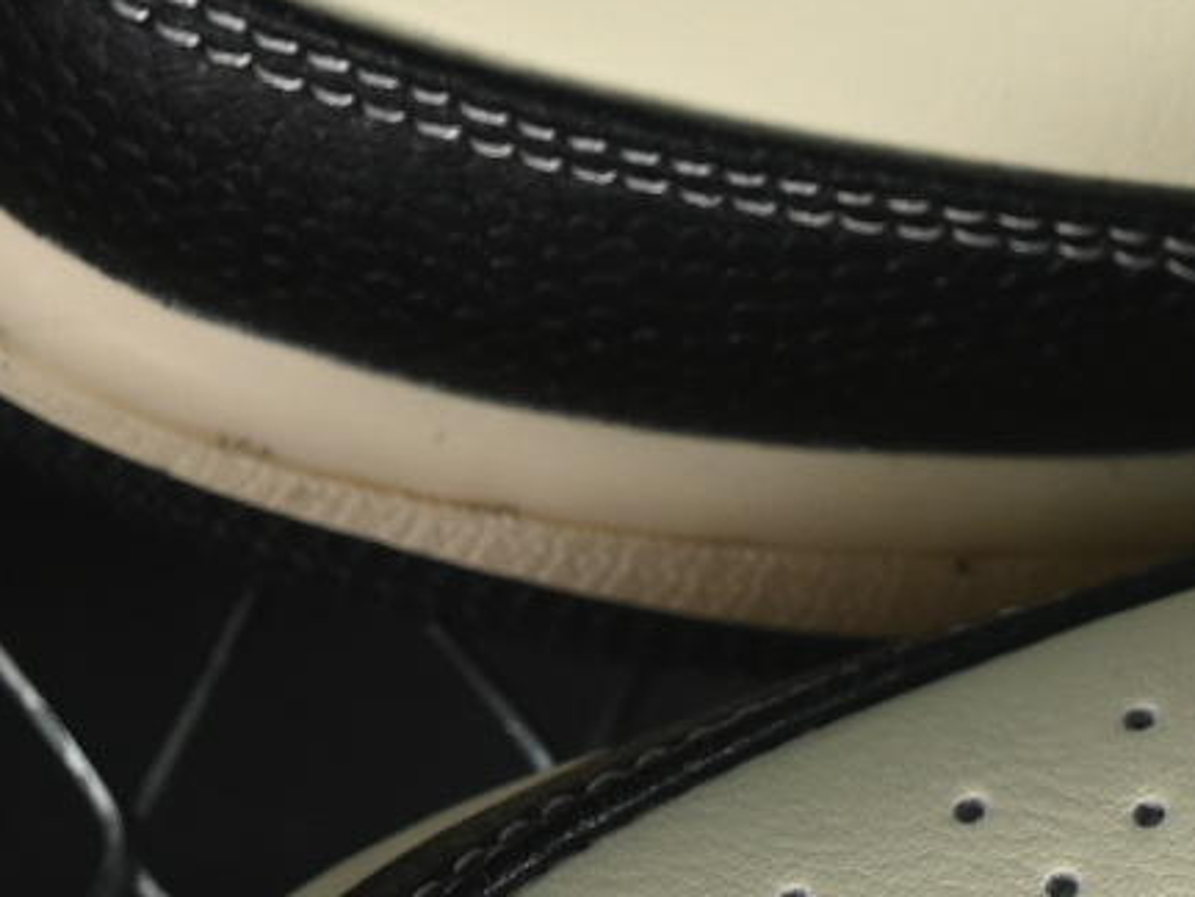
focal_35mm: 465
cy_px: 299
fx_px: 16053
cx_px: 2653
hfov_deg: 4.2
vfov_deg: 3.2
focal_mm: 50
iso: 160
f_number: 7.1
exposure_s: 1/60
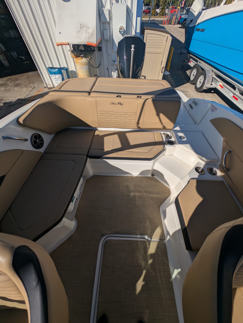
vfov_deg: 110.5
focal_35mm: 12
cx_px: 122
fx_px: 112
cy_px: 162
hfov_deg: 94.6
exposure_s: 1/4878
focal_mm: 2.23
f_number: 1.95
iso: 40
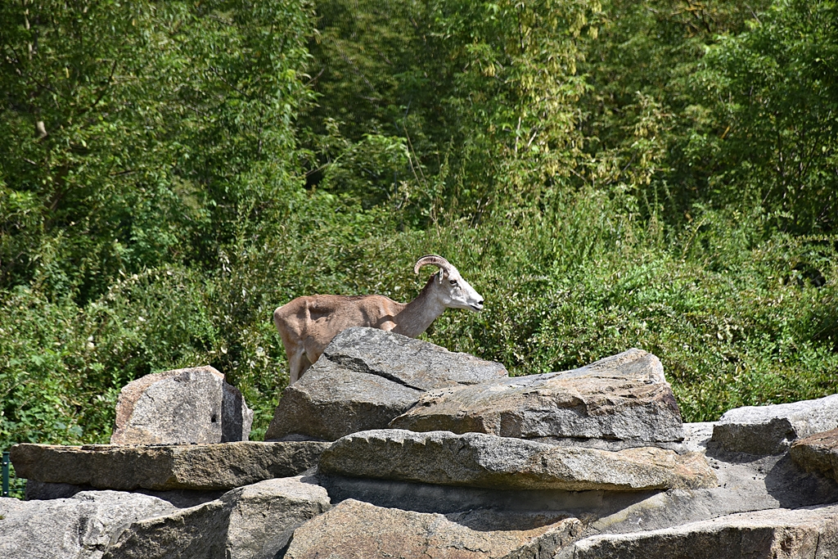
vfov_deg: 6.5
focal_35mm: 210
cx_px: 419
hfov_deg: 9.8
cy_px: 280
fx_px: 4889
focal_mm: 140
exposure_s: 1/640
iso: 200
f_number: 6.3
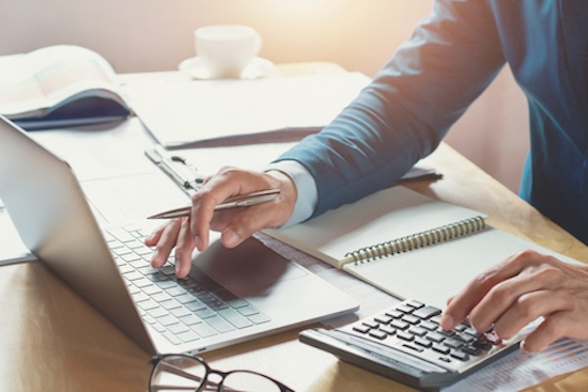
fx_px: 1225
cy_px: 196
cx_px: 294
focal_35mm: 75
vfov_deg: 18.2
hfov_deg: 27.0
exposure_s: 1/160
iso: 400
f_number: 4
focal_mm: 50
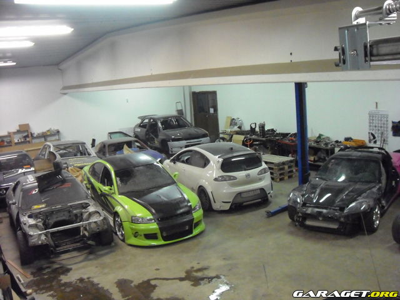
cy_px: 150
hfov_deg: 50.1
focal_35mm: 37
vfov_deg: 38.7
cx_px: 200
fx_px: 428
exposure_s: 1/30
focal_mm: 6.2
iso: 800
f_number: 2.7
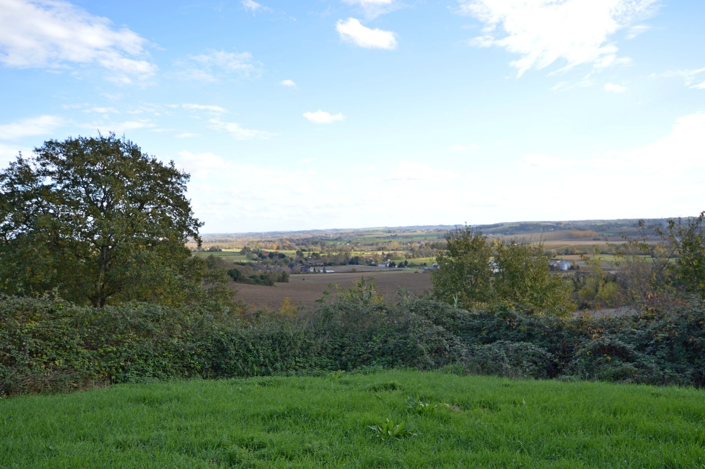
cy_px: 234
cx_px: 352
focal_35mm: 30
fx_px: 587
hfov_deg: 62.0
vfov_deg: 43.5
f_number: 5.6
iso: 125
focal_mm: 20
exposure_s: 1/125
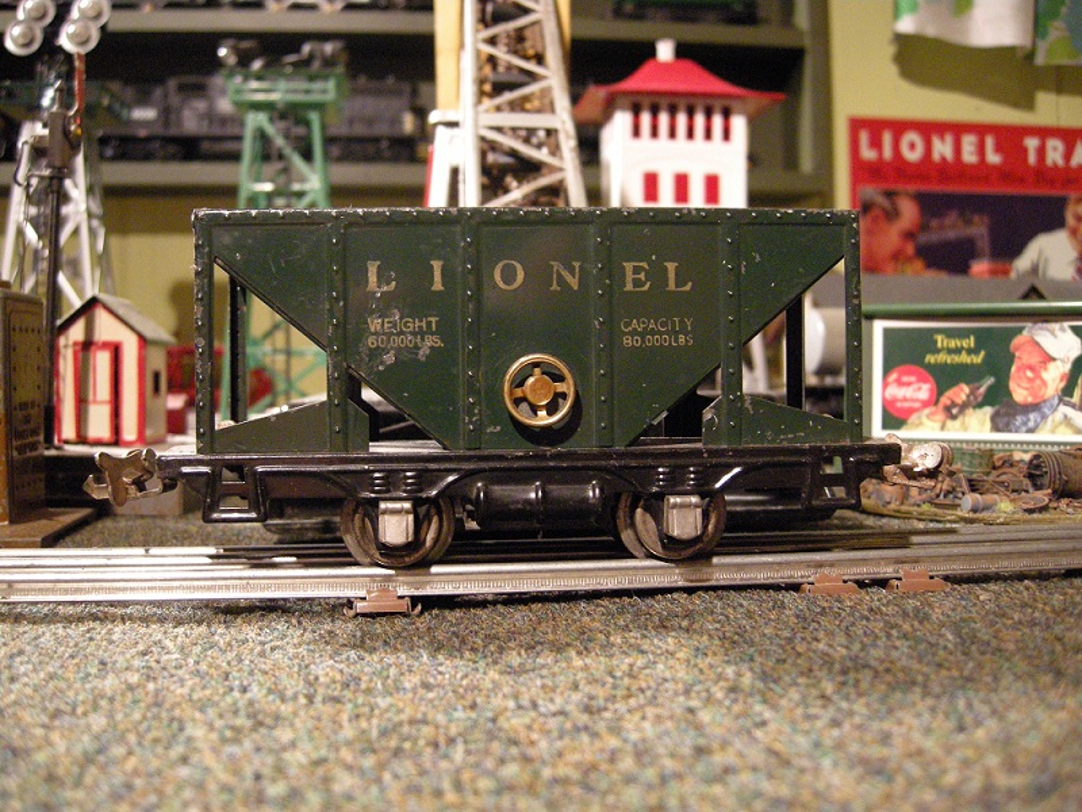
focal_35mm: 35
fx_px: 1094
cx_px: 541
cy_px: 406
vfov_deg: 40.7
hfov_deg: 52.6
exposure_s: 1/8
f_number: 2.7
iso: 489
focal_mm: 7.5
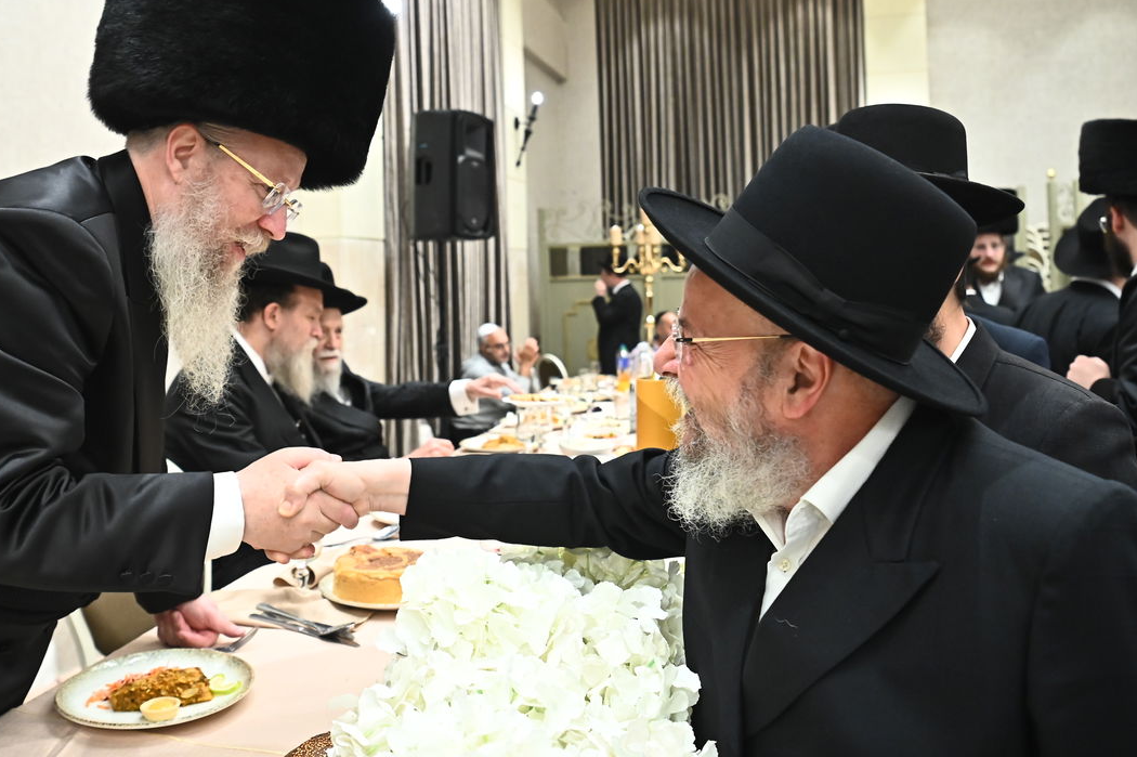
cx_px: 449
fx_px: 1010
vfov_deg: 40.7
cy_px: 274
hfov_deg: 58.2
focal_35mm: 32
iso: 3200
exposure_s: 1/200
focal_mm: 24
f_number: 4
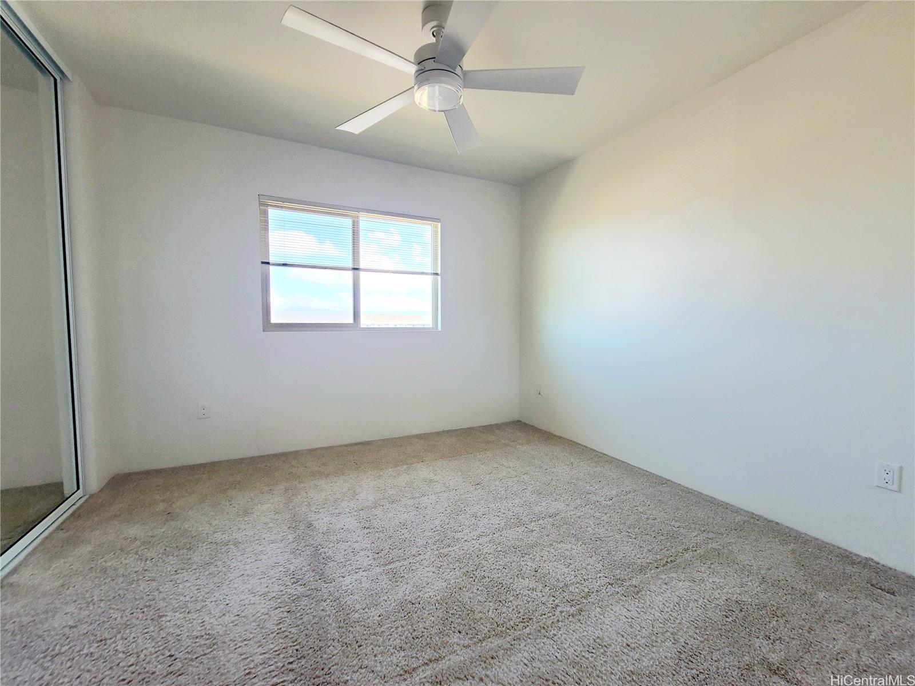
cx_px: 458
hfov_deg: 106.2
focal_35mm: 13
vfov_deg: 89.9
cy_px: 343
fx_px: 344
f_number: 2.2
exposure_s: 1/119
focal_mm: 2.2
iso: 100
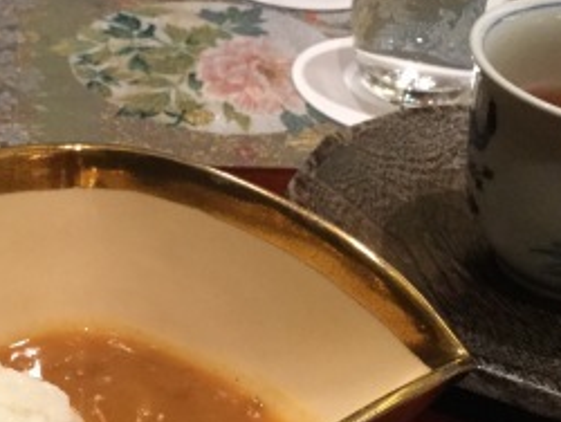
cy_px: 354
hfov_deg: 30.0
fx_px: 1006
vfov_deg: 23.3
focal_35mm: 62
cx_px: 70
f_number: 2.4
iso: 200
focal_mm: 3.3
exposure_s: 1/20
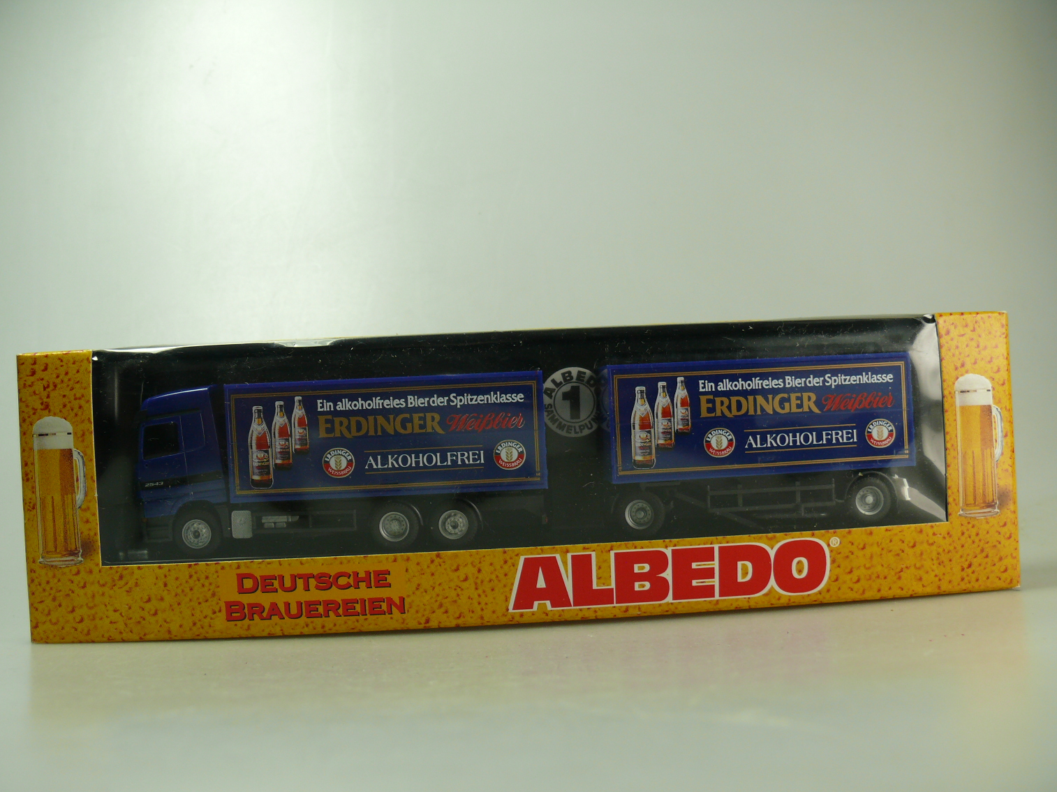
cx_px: 525
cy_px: 416
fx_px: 1130
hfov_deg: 50.1
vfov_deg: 38.6
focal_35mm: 37
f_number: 3.6
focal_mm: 7.4
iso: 100
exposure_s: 1/100
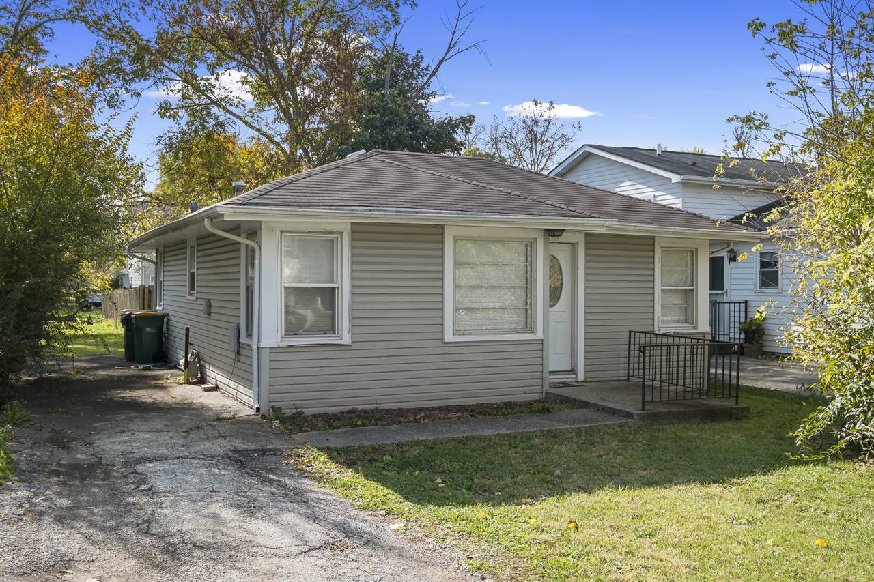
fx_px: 801
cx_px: 437
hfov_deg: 57.2
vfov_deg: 40.0
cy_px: 291
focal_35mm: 33
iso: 320
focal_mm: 21.9
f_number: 8
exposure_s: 1/300
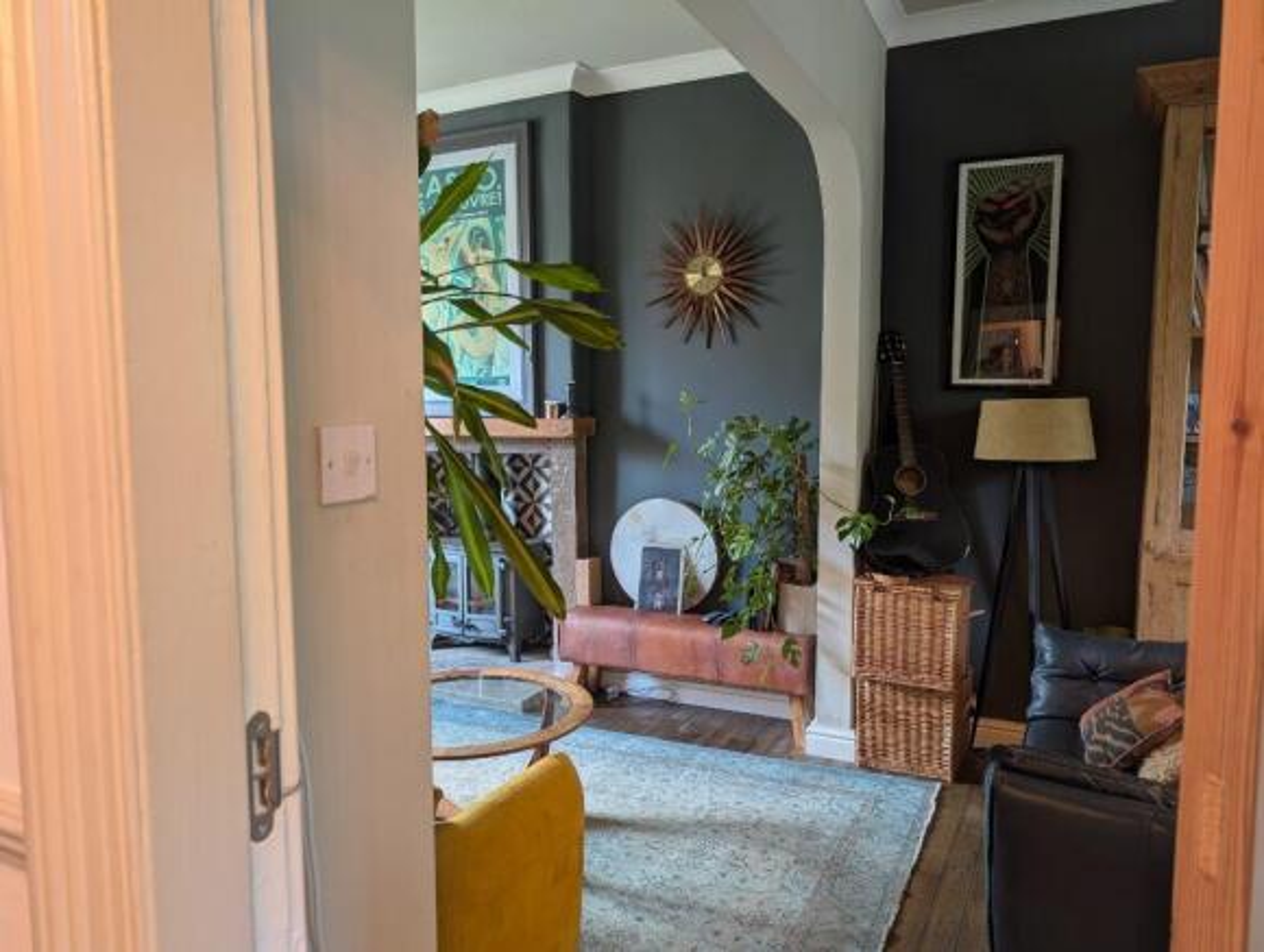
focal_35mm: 24
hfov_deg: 71.5
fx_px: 878
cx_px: 632
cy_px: 476
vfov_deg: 57.0
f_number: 1.68
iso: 20
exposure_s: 1/25
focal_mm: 6.9
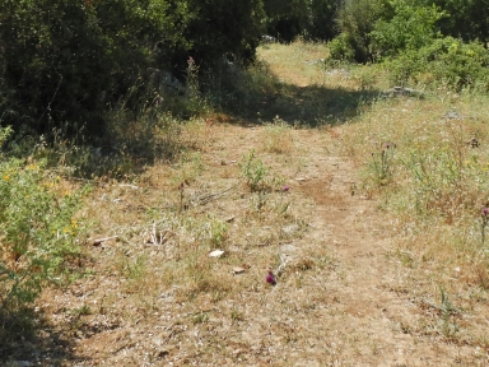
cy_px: 13
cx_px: 302
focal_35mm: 50
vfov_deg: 27.7
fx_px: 706
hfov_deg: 38.0
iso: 125
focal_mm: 4.3
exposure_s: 1/800
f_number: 4.1
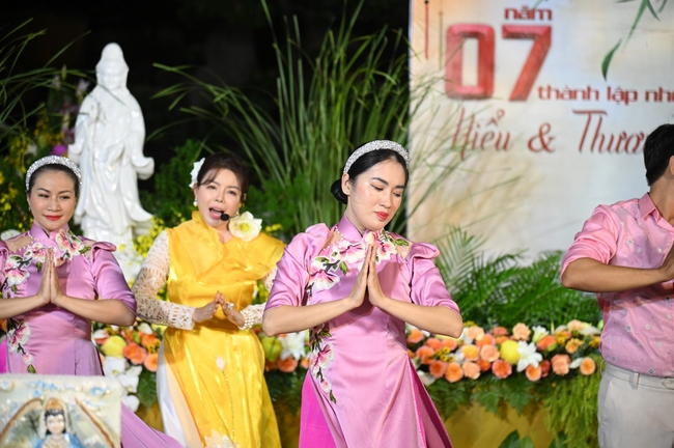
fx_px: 2244
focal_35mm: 120
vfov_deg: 11.4
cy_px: 224
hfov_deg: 17.1
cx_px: 337
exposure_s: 1/250
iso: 4000
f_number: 4
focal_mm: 120
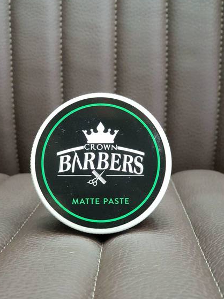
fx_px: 483
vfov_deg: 34.3
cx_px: 106
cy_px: 155
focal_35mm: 56
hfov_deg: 26.1
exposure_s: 1/33
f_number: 2.4
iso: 500
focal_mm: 6
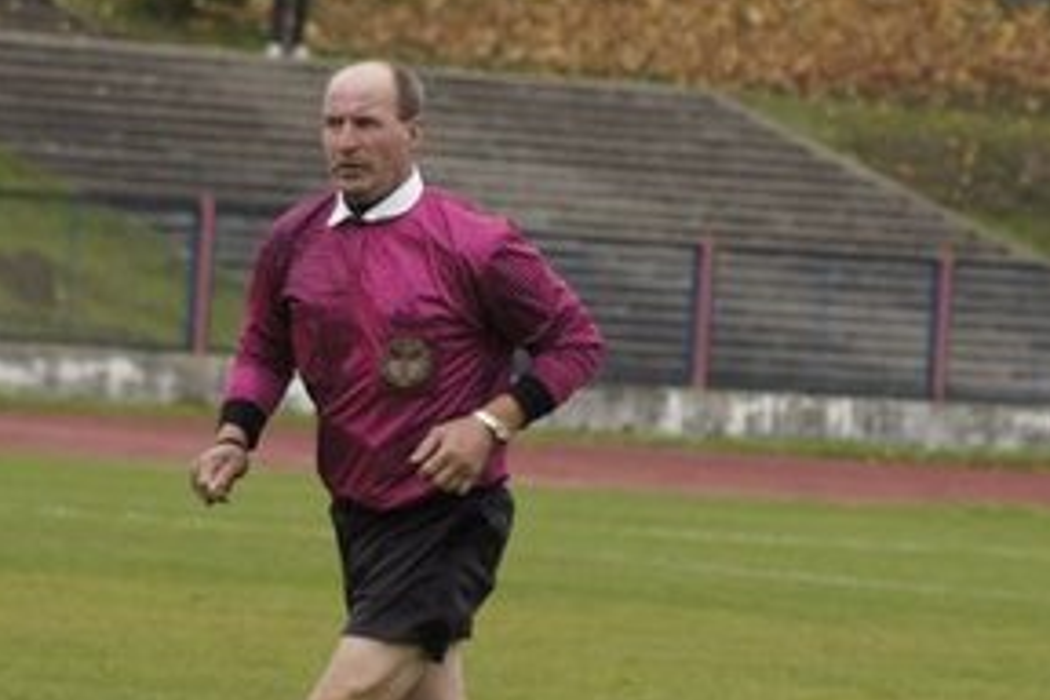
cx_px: 933
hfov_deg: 4.1
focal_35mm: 507
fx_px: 14786
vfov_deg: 2.7
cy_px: 561
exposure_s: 1/1250
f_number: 5.6
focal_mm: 150
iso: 1600
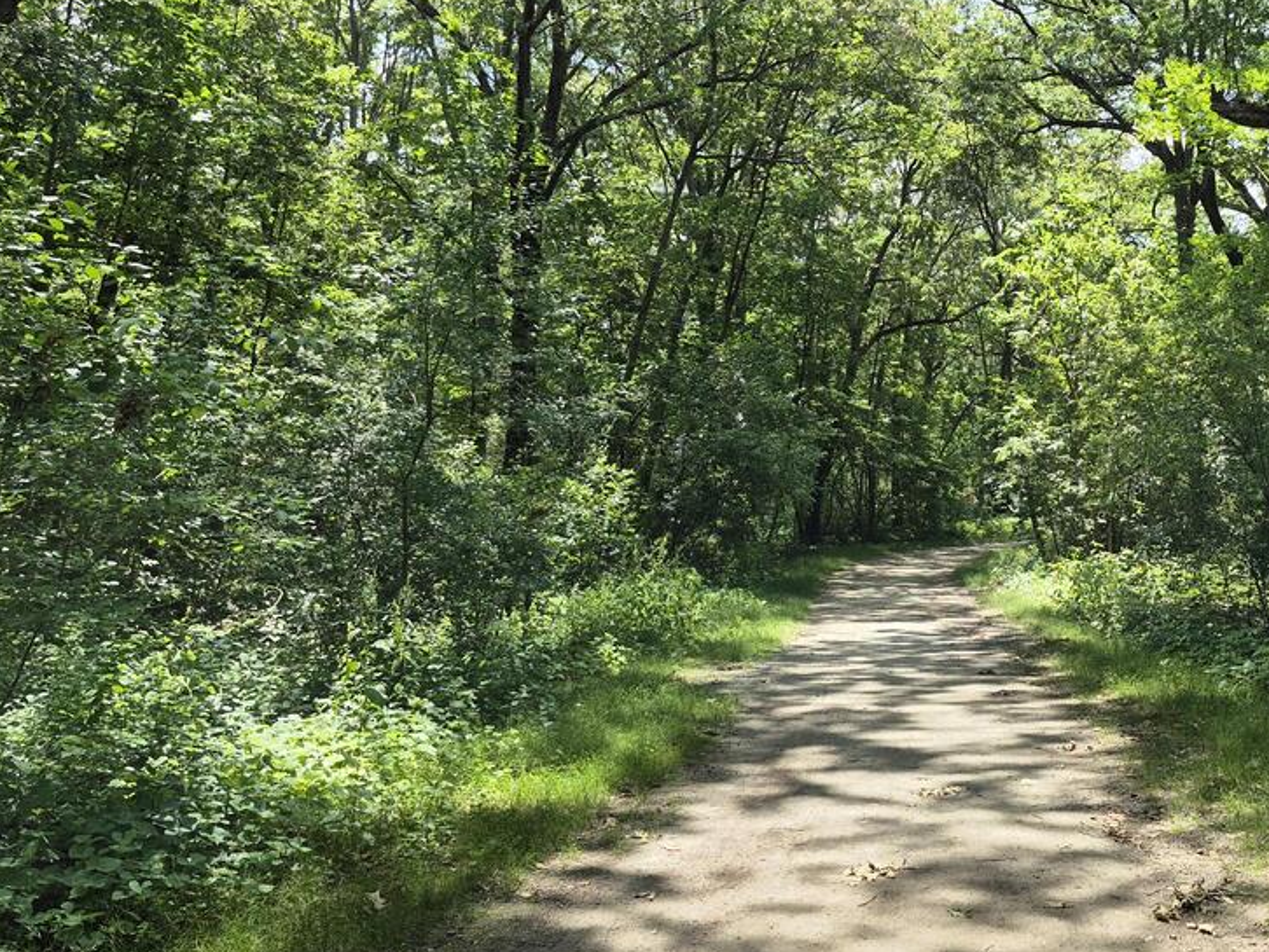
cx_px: 905
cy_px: 349
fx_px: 1394
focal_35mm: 38
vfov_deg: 37.5
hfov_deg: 47.6
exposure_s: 1/436
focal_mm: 5.4
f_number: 1.8
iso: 25
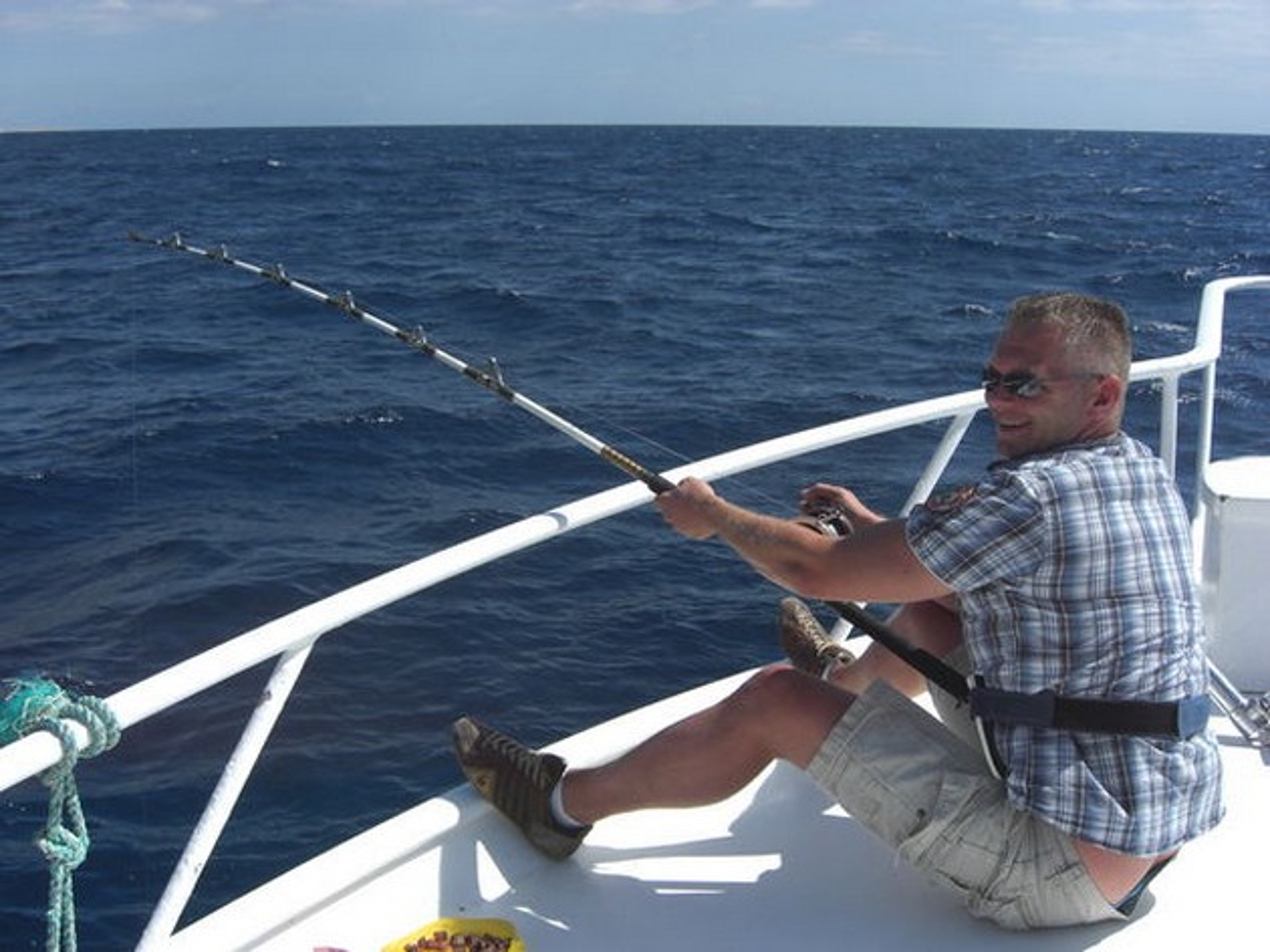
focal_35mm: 38
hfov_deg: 49.0
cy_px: 476
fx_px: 1394
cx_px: 635
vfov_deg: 37.7
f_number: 8
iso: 80
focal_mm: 7.9
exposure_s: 1/250
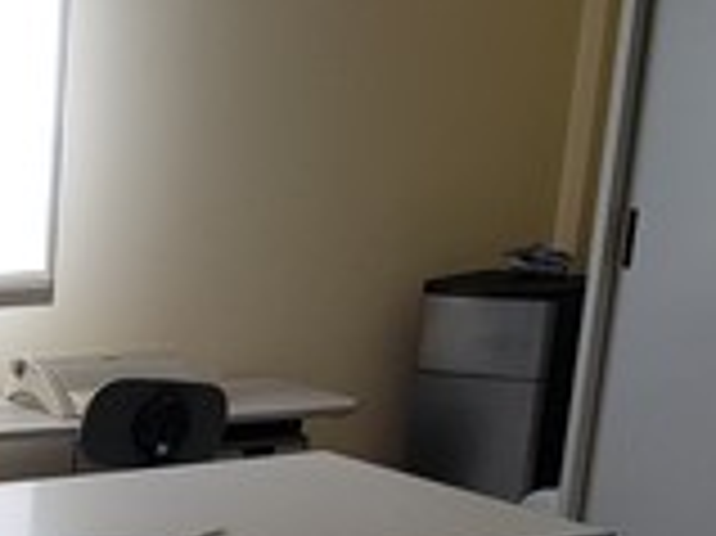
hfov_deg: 17.5
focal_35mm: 98
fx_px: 2026
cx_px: -428
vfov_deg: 13.9
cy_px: 851
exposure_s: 1/138
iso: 40
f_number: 1.7
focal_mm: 4.2
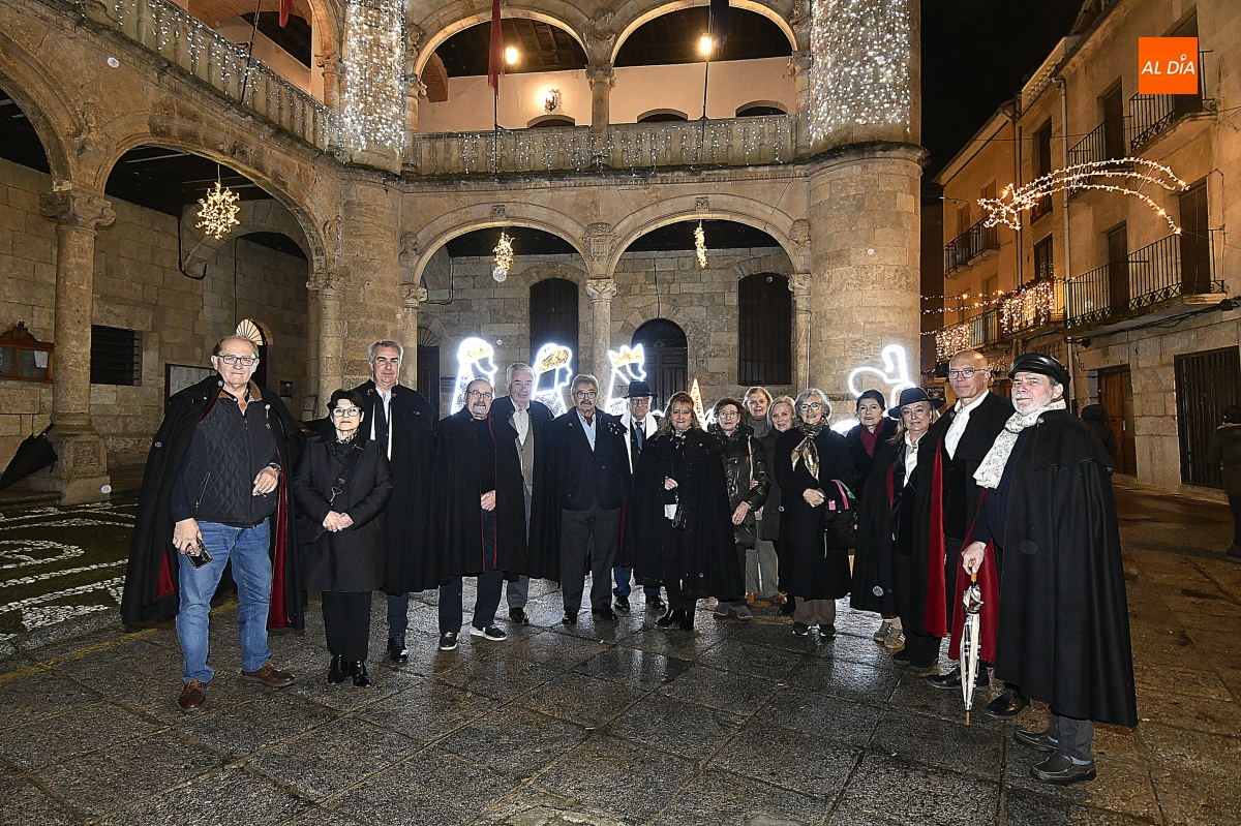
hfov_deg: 86.9
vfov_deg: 64.5
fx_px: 655
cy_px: 413
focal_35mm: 19
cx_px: 620
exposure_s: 1/50
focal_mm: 13
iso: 2500
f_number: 5.6
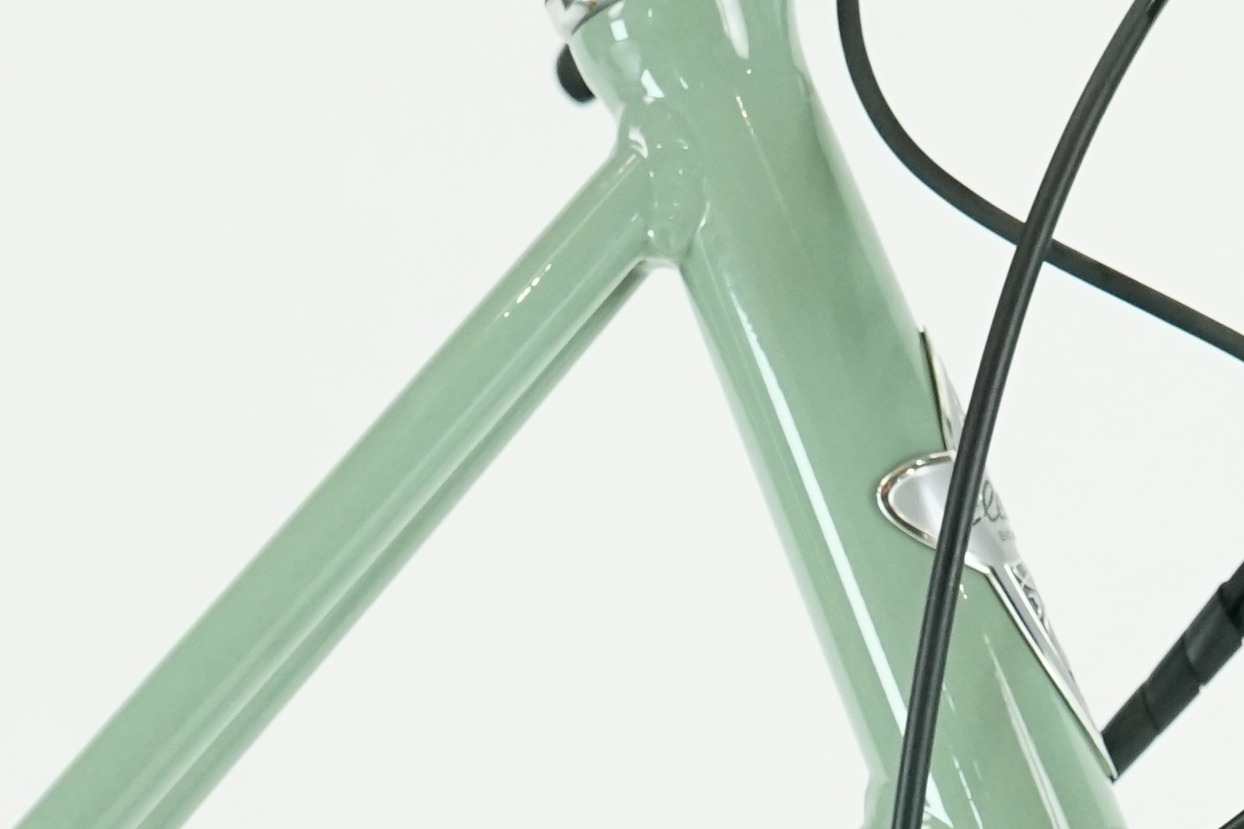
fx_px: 4354
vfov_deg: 10.5
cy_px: 1250
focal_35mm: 126
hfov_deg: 15.8
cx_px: 1365
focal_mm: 31
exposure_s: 1/200
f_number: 6.3
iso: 2500
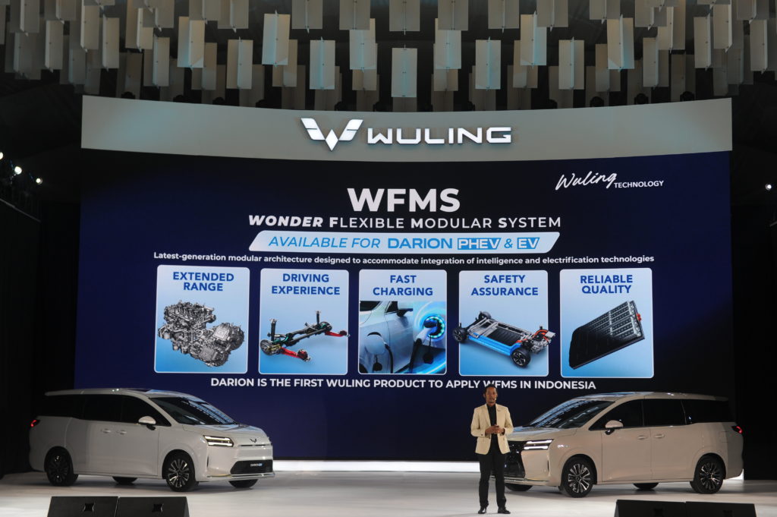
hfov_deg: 32.4
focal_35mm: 62
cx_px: 388
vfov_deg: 21.9
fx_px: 1337
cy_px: 258
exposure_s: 1/160
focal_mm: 62
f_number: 3.5
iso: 500
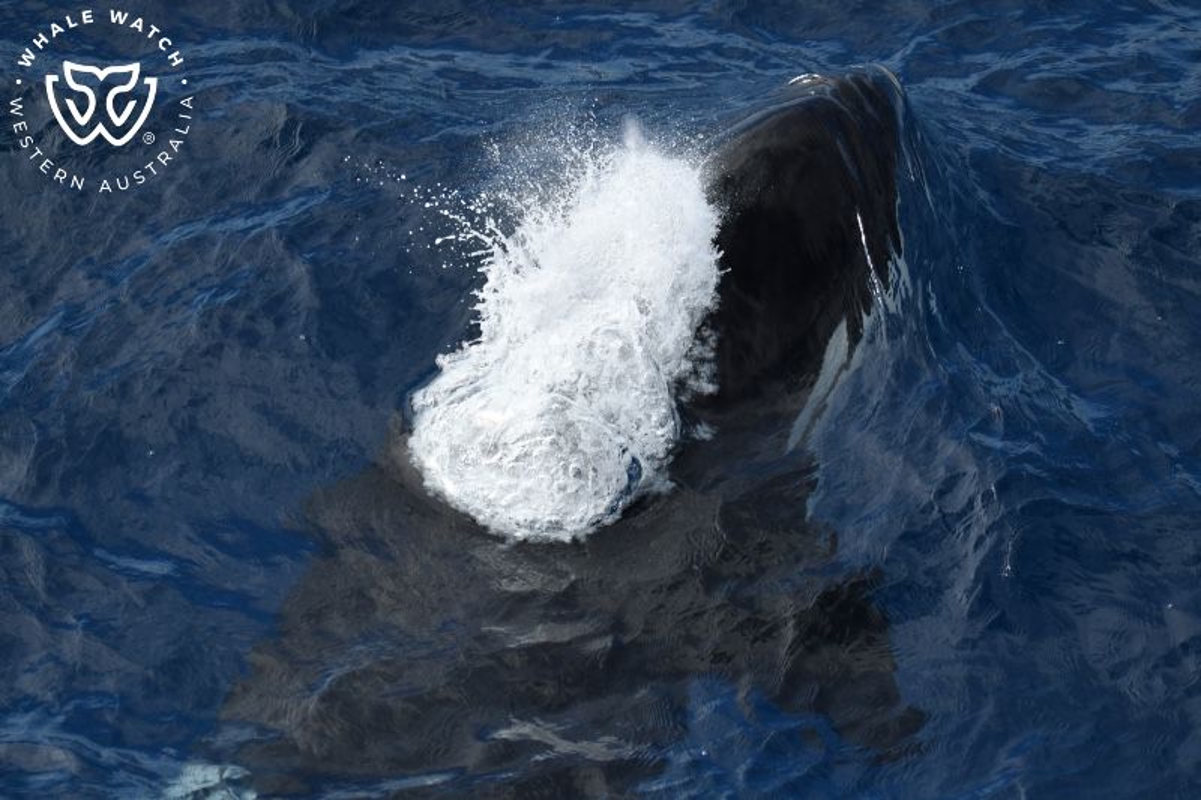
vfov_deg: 7.2
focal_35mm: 190
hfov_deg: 10.8
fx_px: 6337
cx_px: 600
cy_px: 400
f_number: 5.6
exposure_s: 1/8000
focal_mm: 190
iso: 1250
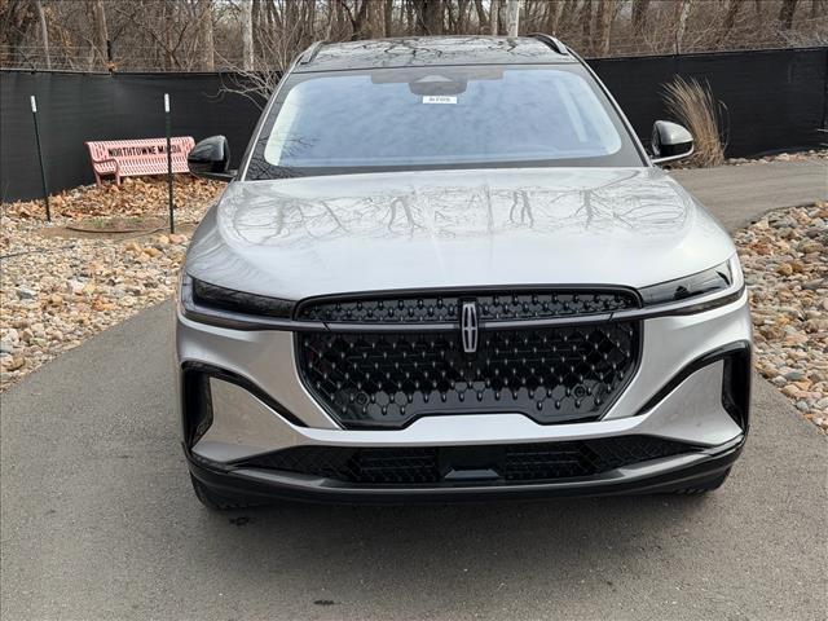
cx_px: 414
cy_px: 310
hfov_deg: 39.7
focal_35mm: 48
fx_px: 1148
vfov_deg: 30.3
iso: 64
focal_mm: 6.76
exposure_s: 1/2762
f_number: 1.78
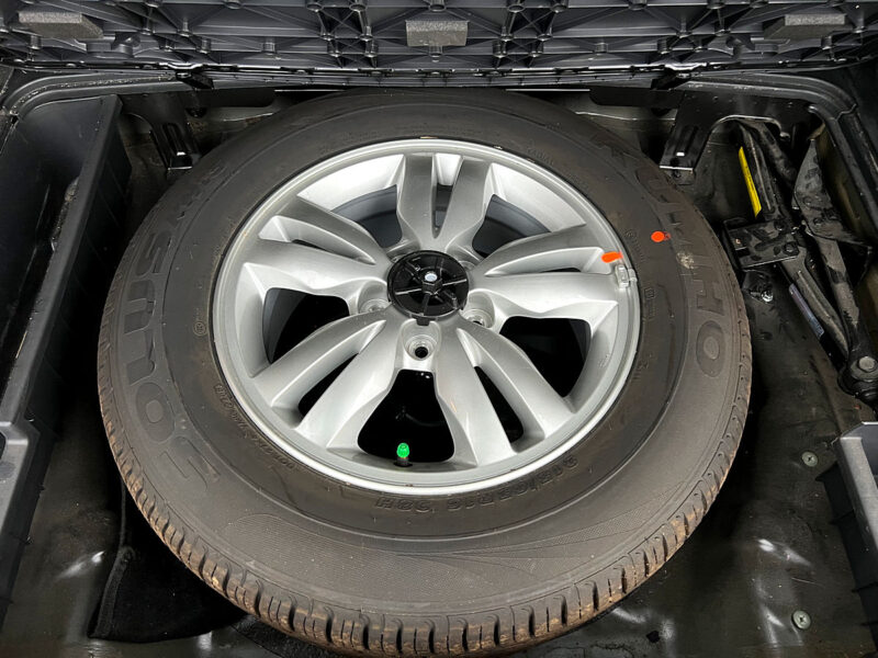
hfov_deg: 67.3
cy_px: 329
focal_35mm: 26
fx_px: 659
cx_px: 439
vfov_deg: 53.1
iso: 125
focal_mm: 5.7
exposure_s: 1/81
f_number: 1.5
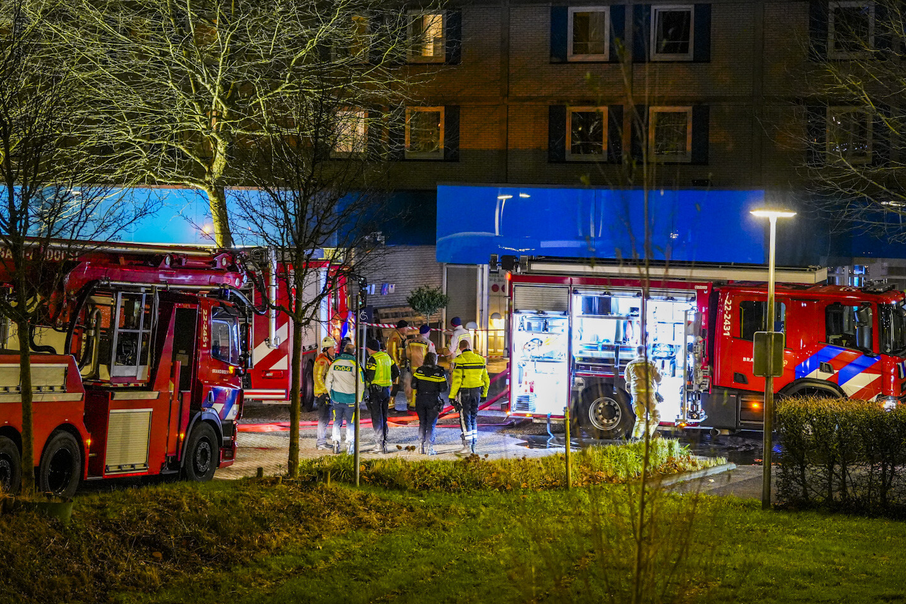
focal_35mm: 94
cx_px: 378
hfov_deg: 21.7
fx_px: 2365
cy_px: 211
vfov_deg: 14.5
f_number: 2.8
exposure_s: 1/60
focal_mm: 70
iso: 6400
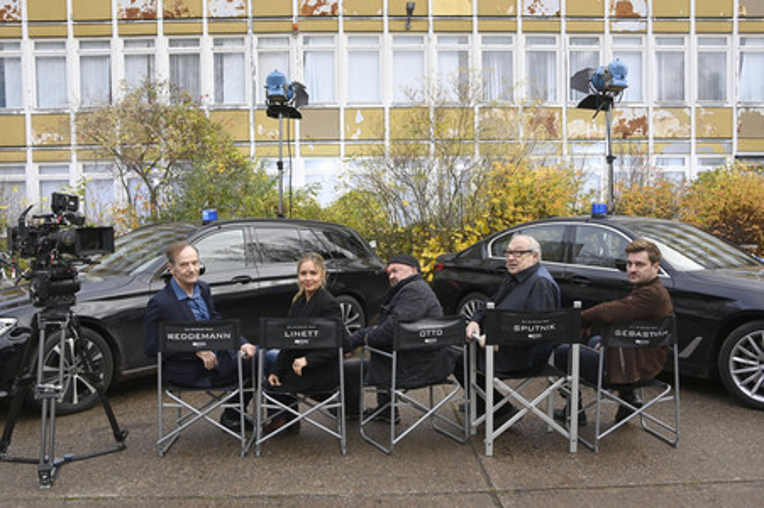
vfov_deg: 41.1
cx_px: 382
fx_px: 679
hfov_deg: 58.8
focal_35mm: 32
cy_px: 254
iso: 640
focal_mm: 32
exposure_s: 1/250
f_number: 8
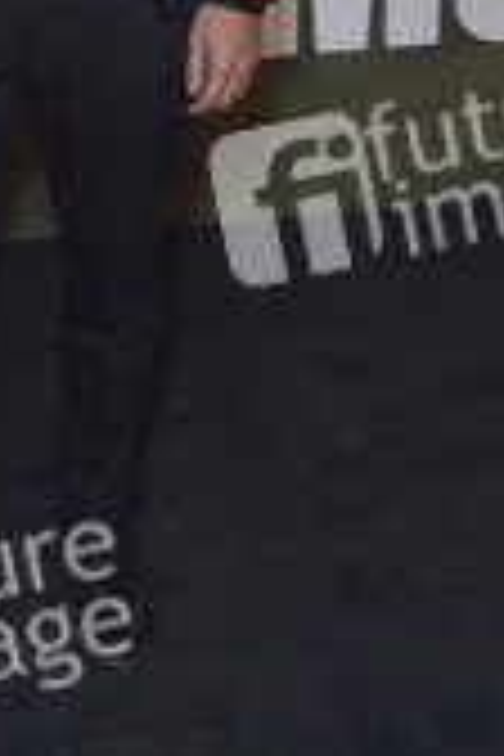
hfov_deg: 23.1
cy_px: -45
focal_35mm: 57
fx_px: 1197
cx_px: 34
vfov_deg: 31.6
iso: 800
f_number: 6.3
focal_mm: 24
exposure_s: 1/200
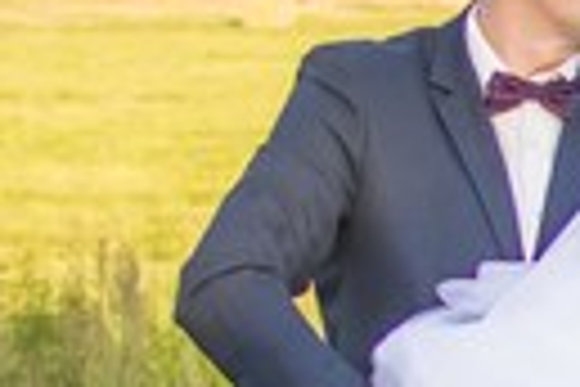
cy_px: 585
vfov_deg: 5.3
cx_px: 962
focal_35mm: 259
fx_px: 4180
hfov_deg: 7.7
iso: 100
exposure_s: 1/2000
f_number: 2.2
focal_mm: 35
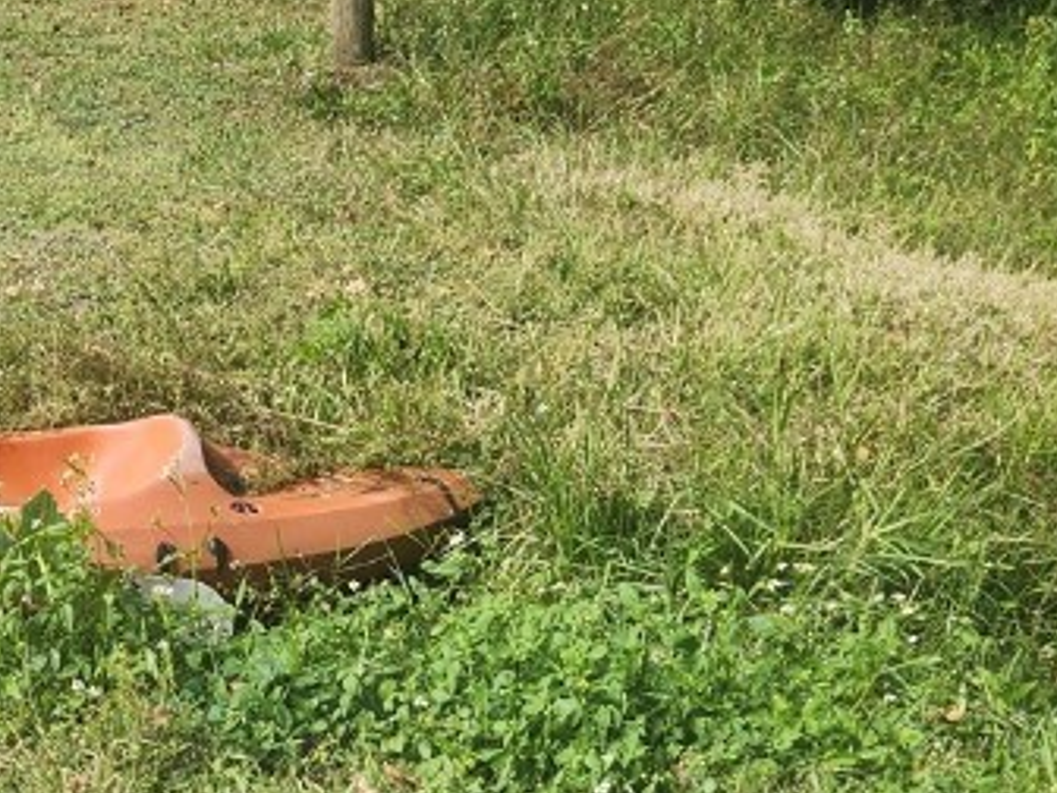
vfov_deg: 20.1
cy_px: 875
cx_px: -19
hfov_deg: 26.2
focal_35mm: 70
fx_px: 2137
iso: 20
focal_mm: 5.4
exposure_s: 1/421
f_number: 1.8
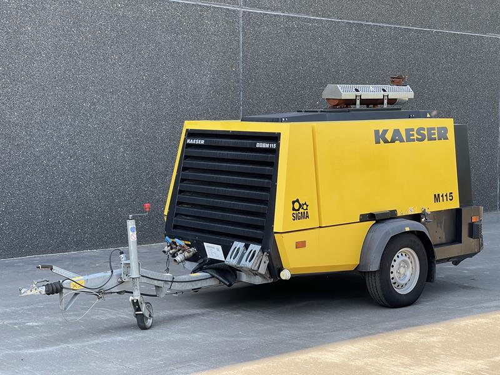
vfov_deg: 22.9
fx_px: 924
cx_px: 250
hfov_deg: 30.3
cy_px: 188
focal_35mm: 64
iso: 20
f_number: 2.2
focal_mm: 7.5
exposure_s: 1/137
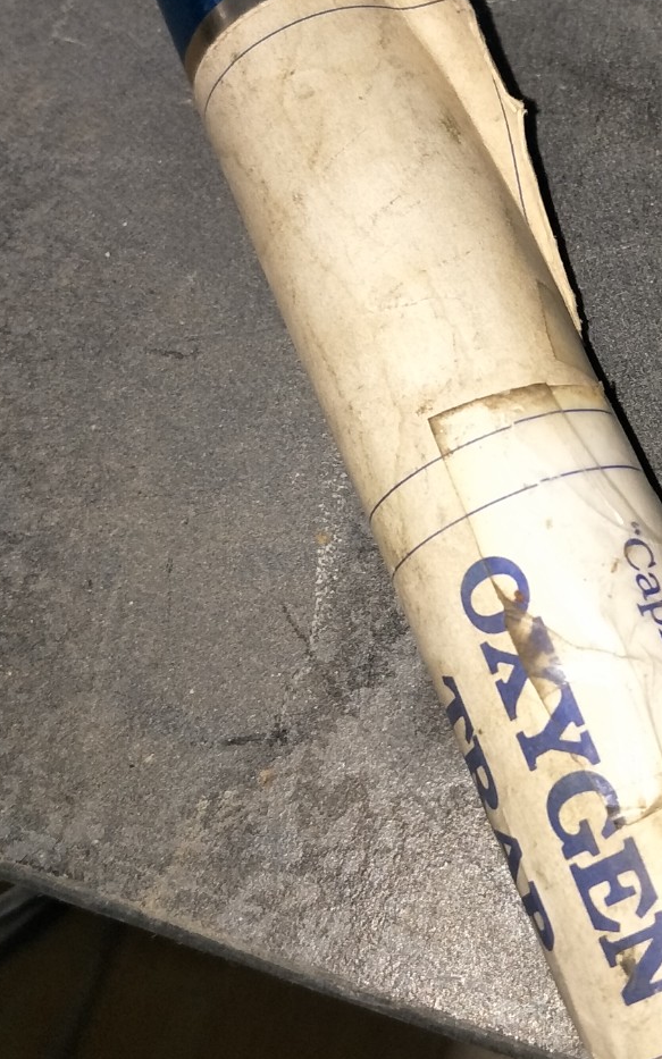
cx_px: 528
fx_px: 1155
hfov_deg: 31.2
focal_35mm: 40
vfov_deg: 49.1
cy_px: 444
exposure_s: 1/33
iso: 189
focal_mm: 3.79
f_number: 1.7
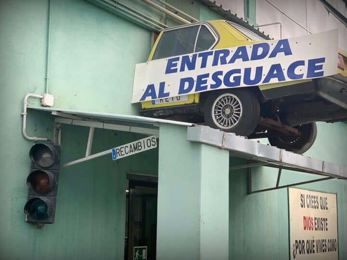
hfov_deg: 36.8
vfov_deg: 28.0
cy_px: 130
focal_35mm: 52
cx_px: 174
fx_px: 521
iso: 32
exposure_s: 1/122
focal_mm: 6
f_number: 2.4
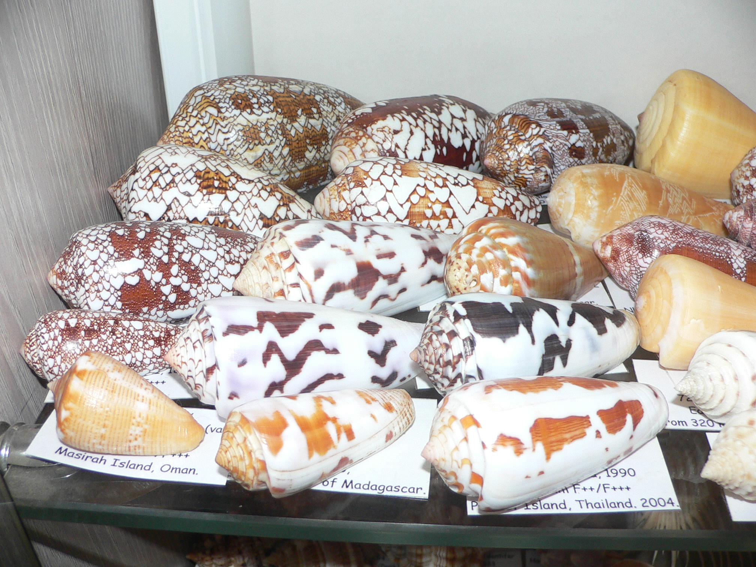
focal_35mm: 35
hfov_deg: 52.6
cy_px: 284
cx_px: 378
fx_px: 764
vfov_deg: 40.7
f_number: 2.8
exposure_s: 1/60
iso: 100
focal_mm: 4.6
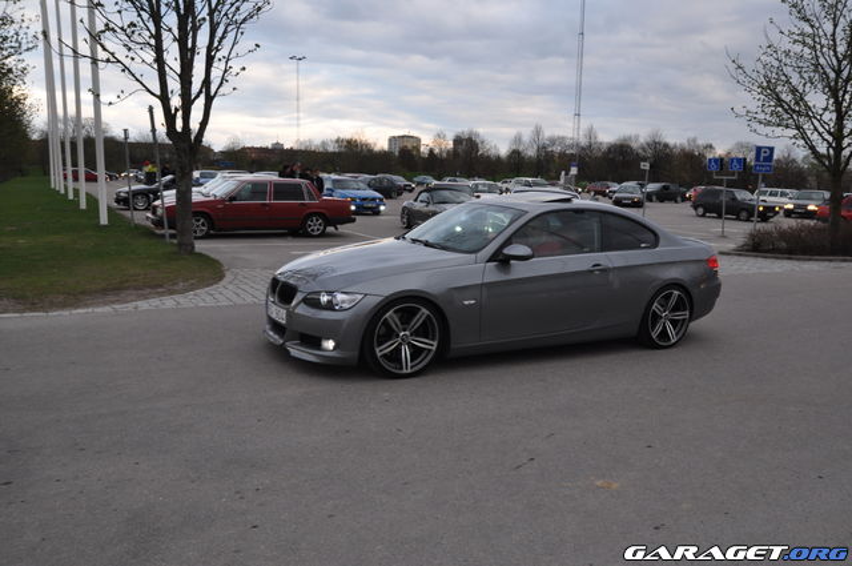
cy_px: 283
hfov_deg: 62.0
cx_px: 426
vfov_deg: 43.5
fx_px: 709
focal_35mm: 30
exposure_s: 1/100
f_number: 5
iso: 400
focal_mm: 20
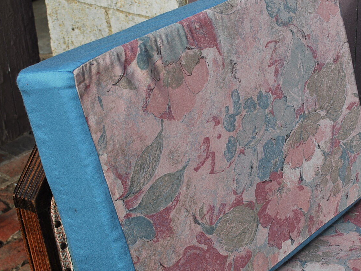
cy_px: 162
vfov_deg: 17.4
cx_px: 242
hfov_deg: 22.9
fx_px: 887
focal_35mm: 85
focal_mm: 34
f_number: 6.3
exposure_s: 1/160
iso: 100
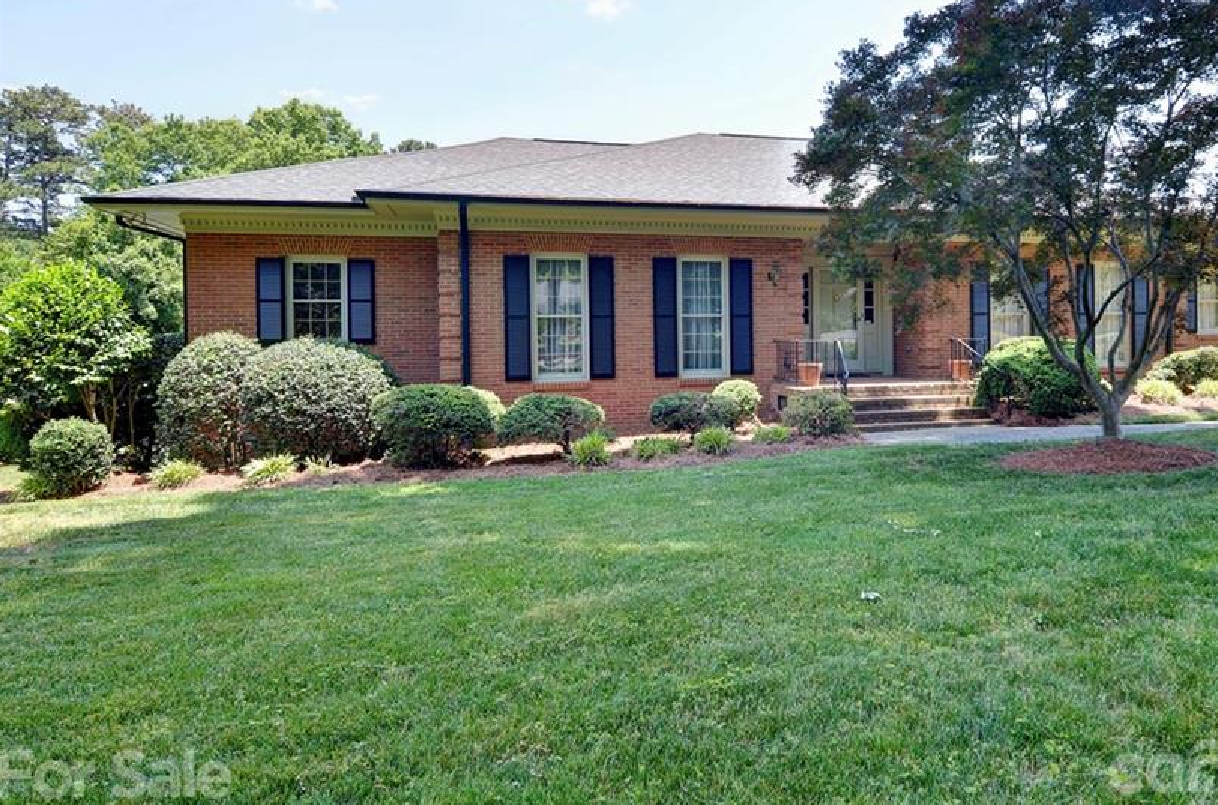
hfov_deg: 71.3
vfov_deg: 51.4
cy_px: 334
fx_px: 831
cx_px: 760
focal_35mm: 25
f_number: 8
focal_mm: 13
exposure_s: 1/50
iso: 200
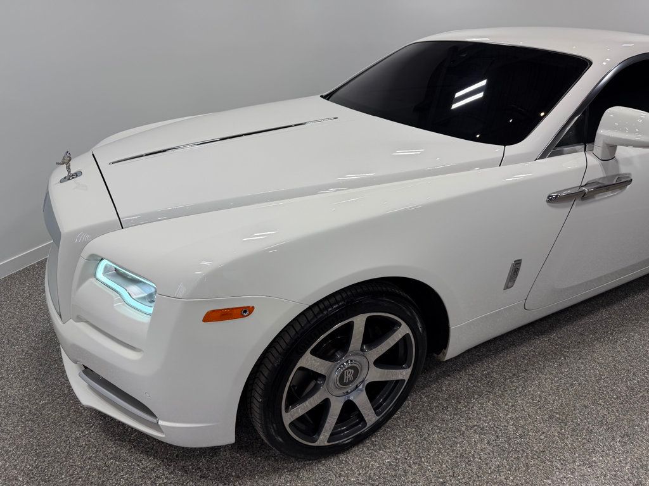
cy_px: 243
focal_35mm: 24
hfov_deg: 71.6
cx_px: 324
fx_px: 450
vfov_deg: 56.8
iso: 80
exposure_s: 1/598
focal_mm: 6.76
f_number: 1.78
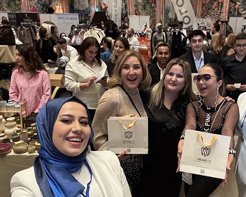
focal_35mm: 35
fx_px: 255
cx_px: 163
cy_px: 124
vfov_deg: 41.9
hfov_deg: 50.7
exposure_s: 1/59
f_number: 1.9
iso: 200
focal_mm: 2.69
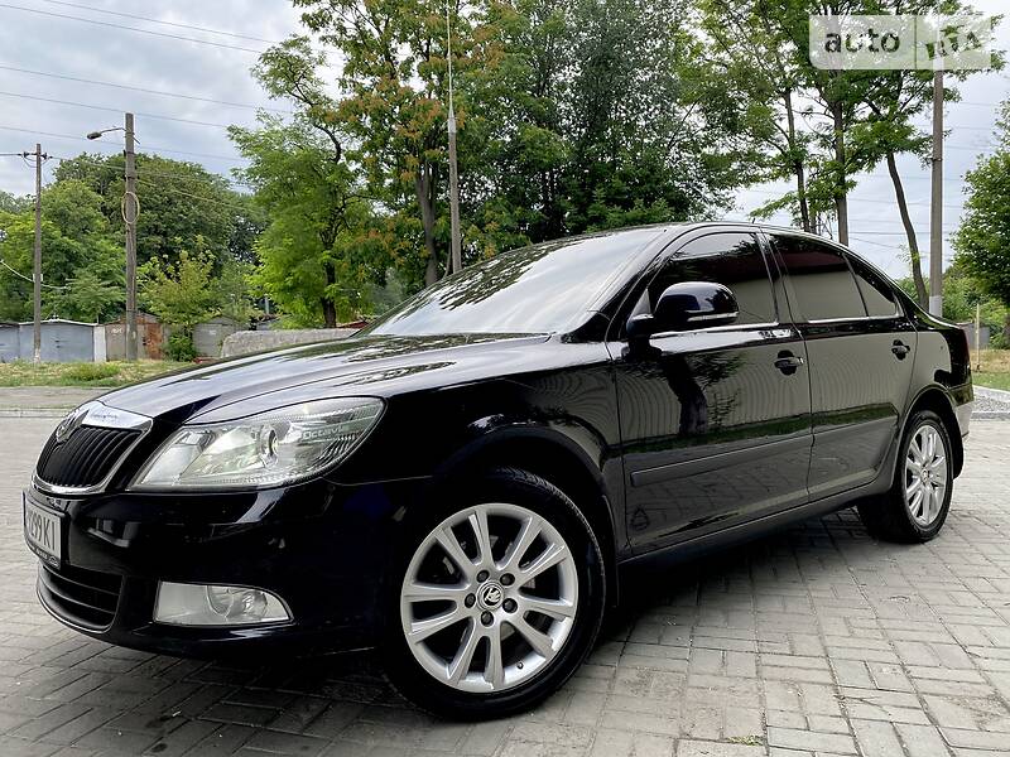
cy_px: 378
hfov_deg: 67.3
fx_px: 759
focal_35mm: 26
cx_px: 505
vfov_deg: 53.1
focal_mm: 4.2
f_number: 1.8
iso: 32
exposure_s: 1/409
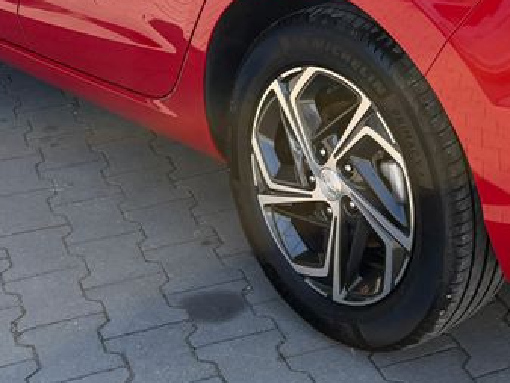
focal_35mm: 79
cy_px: -44
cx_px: 448
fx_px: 1164
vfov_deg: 18.0
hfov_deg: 24.1
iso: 64
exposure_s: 1/920
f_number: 1.6
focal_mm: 5.96
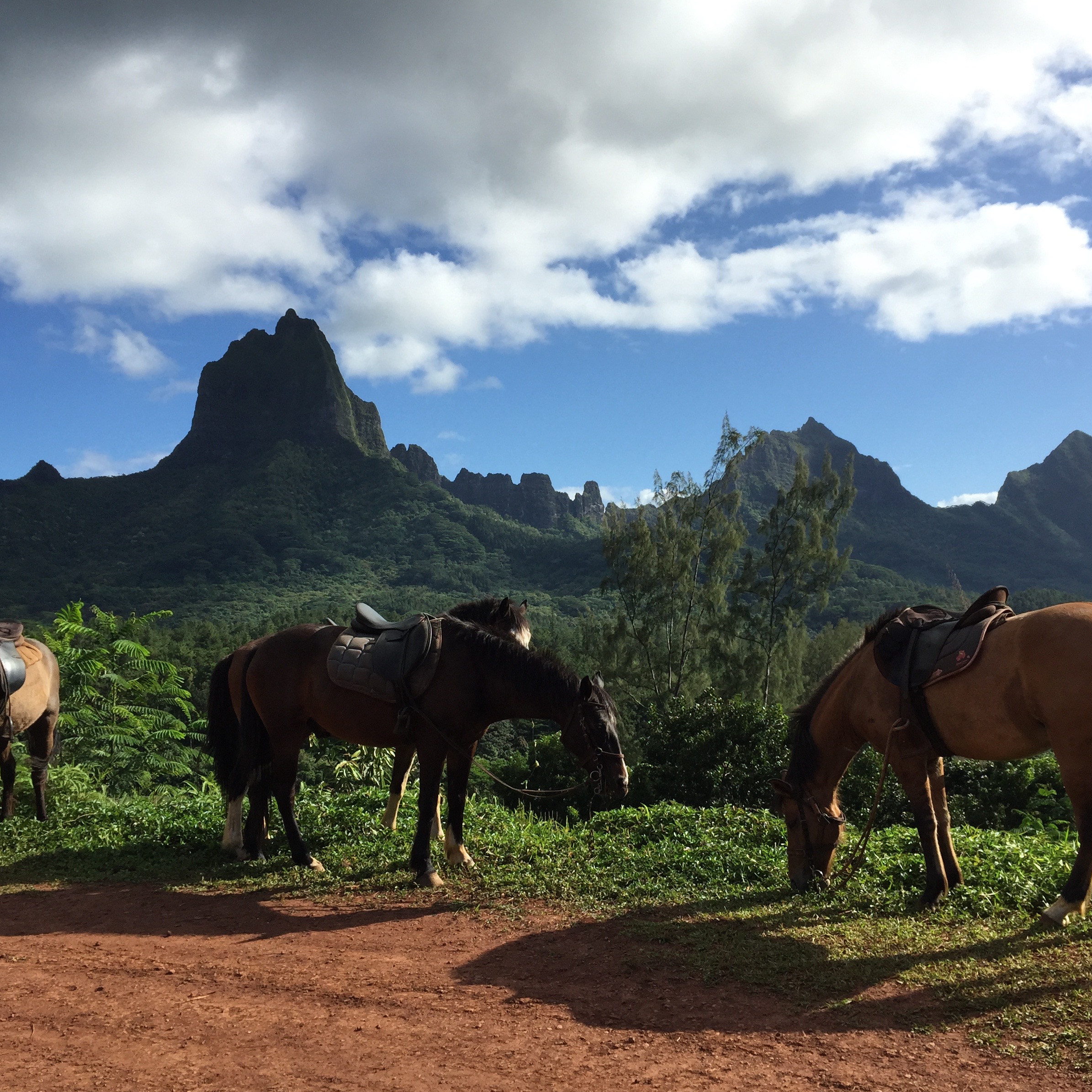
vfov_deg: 47.2
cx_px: 556
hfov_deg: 47.2
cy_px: 546
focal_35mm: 35
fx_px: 1249
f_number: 2.2
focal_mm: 4.15
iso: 32
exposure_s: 1/2198
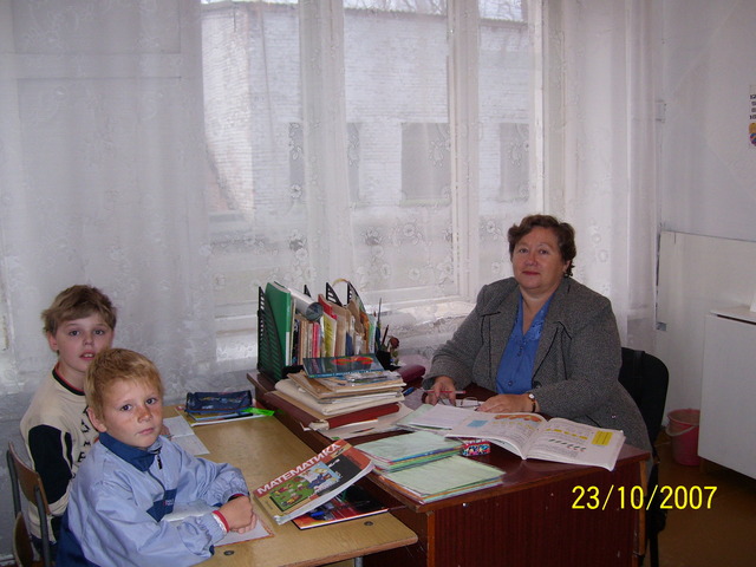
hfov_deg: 50.1
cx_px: 378
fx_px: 808
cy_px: 284
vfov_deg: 38.7
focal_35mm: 37
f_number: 2.7
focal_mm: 6
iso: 125
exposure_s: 1/60
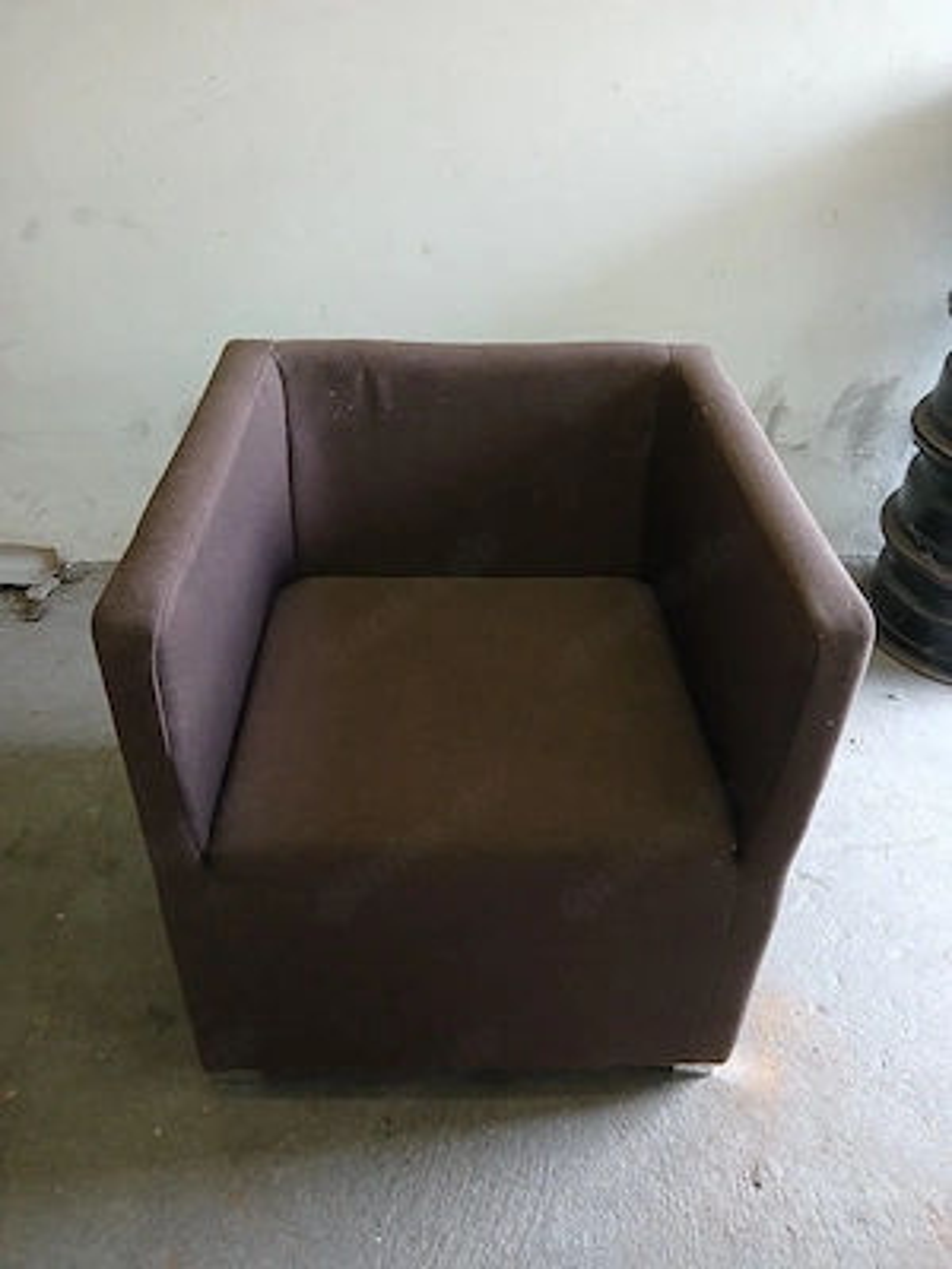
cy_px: 634
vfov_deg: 67.3
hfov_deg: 53.1
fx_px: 953
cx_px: 476
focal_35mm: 26
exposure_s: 1/33.3
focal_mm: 3.98
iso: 250
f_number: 1.8
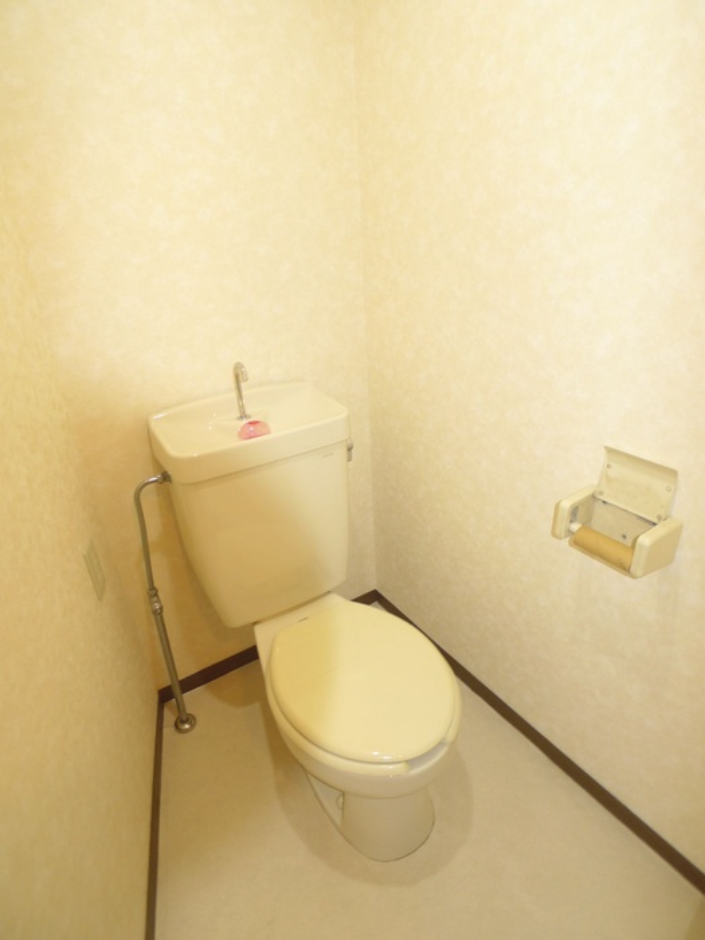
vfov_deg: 71.6
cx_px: 352
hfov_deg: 56.8
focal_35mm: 24
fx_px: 652
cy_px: 470
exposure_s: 1/15
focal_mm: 5.1
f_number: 2
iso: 100
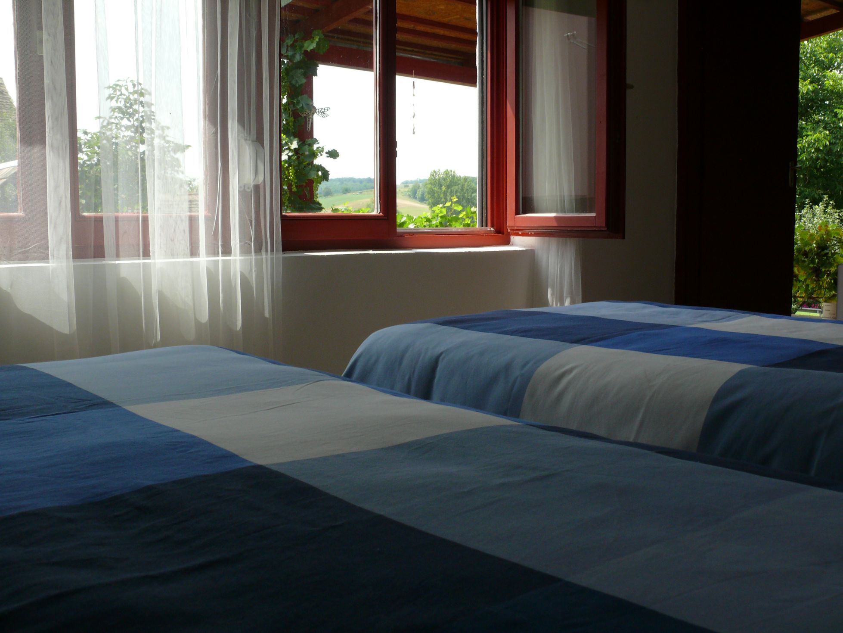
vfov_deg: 40.7
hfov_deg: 52.6
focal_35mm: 35
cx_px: 422
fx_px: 852
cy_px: 316
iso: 100
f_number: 5
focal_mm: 7.4
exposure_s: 1/200
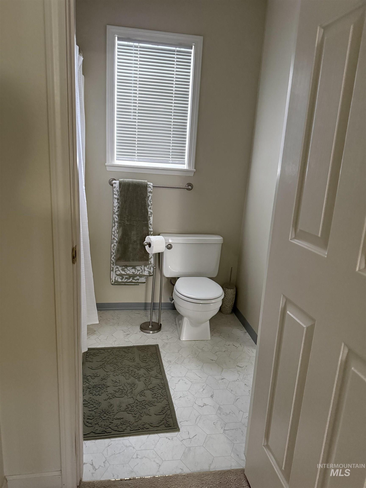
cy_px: 244
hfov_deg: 56.8
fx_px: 338
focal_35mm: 24
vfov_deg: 71.6
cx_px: 183
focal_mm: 6.76
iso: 800
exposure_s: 1/60
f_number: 1.78
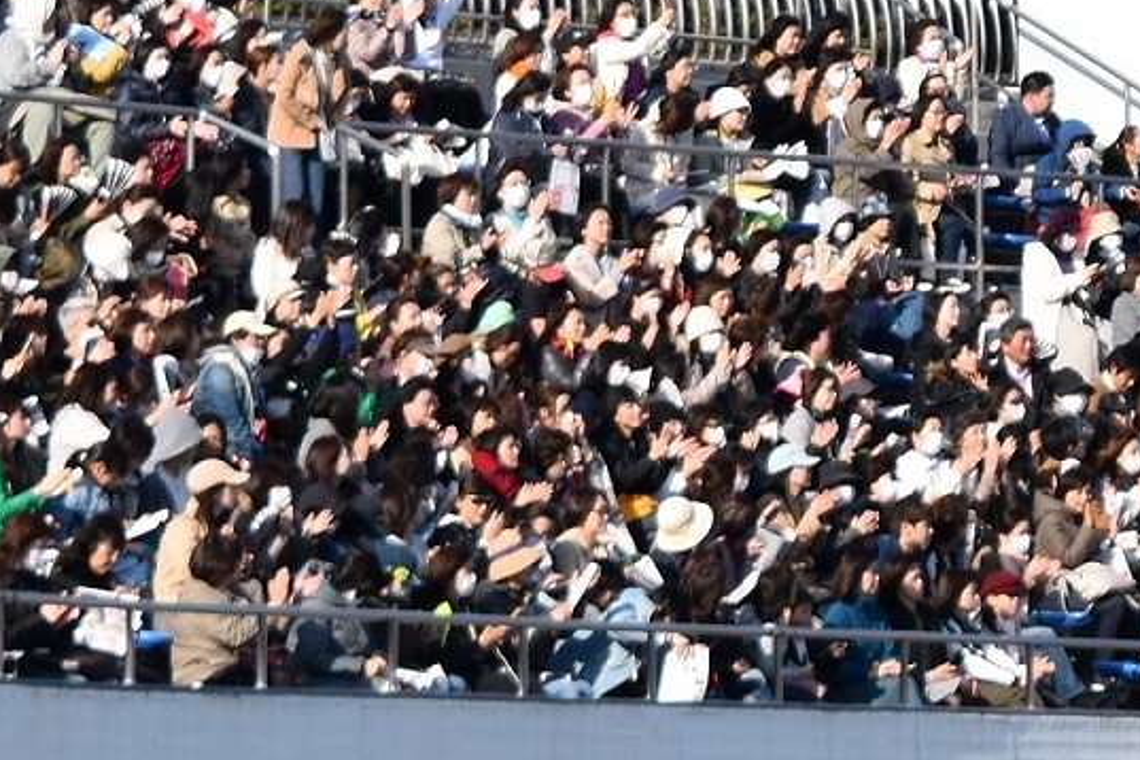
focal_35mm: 354
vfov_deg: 3.9
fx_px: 11214
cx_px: 2000
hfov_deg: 5.7
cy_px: -456
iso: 200
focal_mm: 55
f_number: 10
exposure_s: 1/400
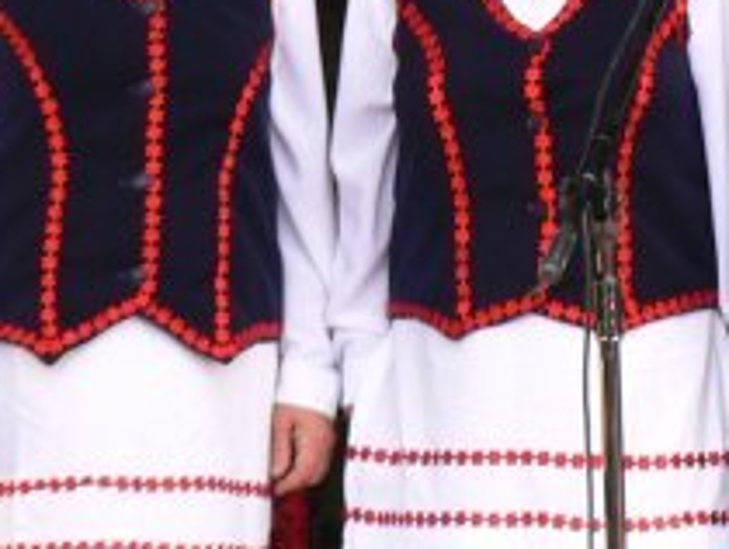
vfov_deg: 2.3
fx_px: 13494
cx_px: 1146
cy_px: -63
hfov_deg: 3.1
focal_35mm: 640
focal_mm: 28
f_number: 3.6
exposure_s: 1/50
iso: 80
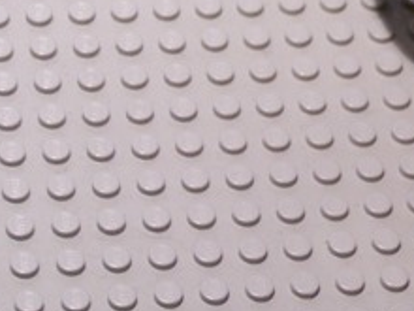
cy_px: -130
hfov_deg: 8.9
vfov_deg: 6.7
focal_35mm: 218
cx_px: 533
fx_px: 2607
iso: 140
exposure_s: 1/30
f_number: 3.2
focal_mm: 12.4
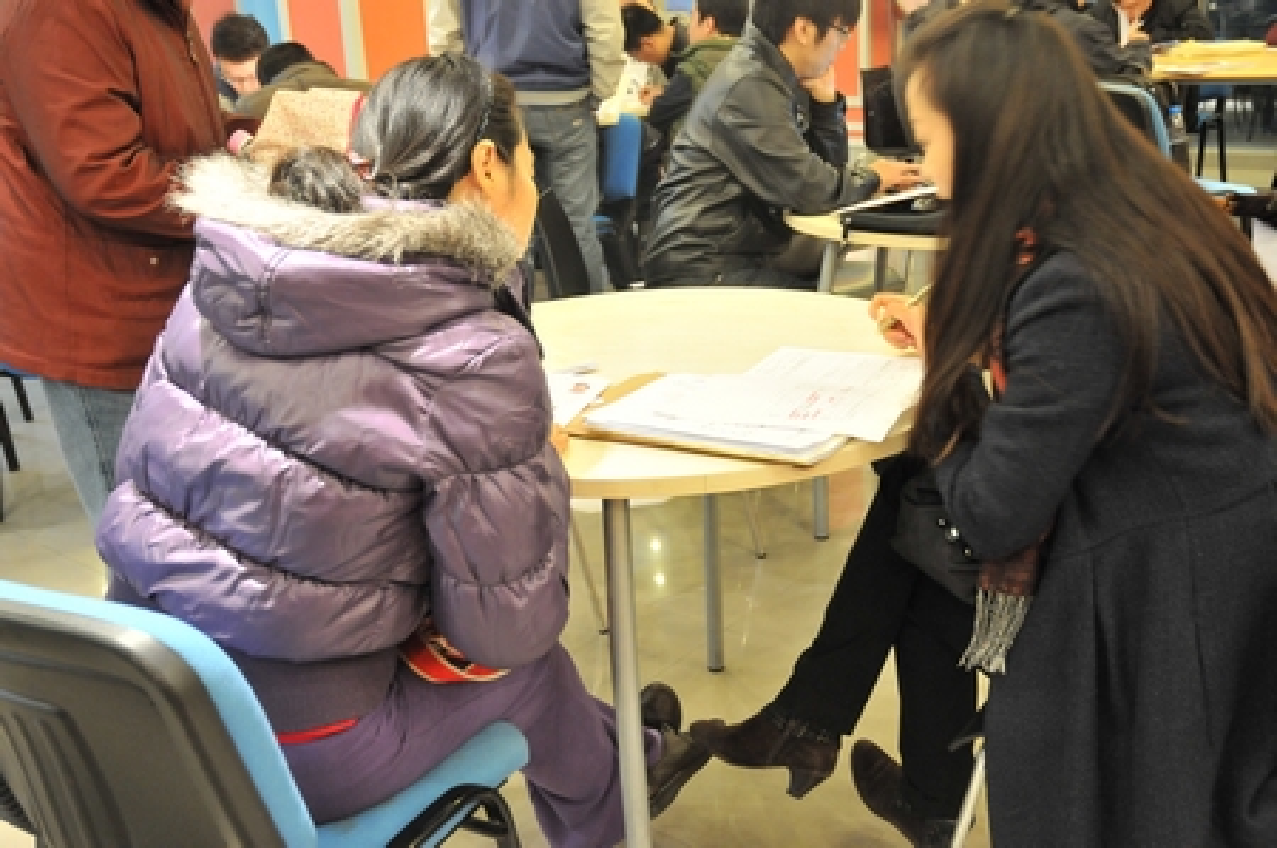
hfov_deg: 51.3
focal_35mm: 38
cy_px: 424
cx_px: 638
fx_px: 1329
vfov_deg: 35.4
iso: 1600
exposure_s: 1/30
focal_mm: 25
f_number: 3.8
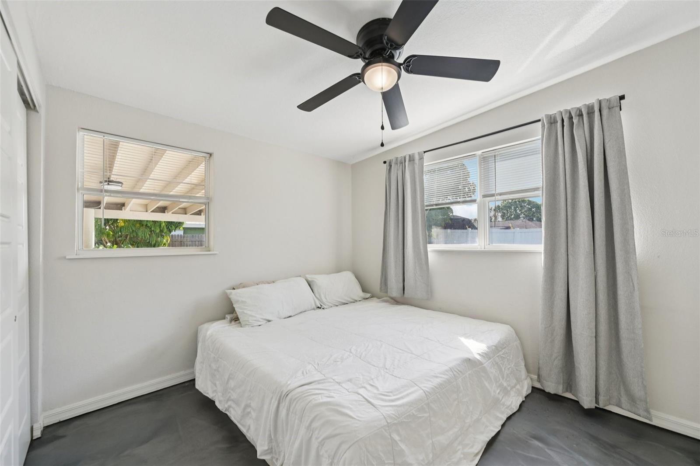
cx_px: 350
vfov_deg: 81.2
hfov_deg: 104.3
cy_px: 233
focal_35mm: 14
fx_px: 272
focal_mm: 14
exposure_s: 1/160
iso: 400
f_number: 8
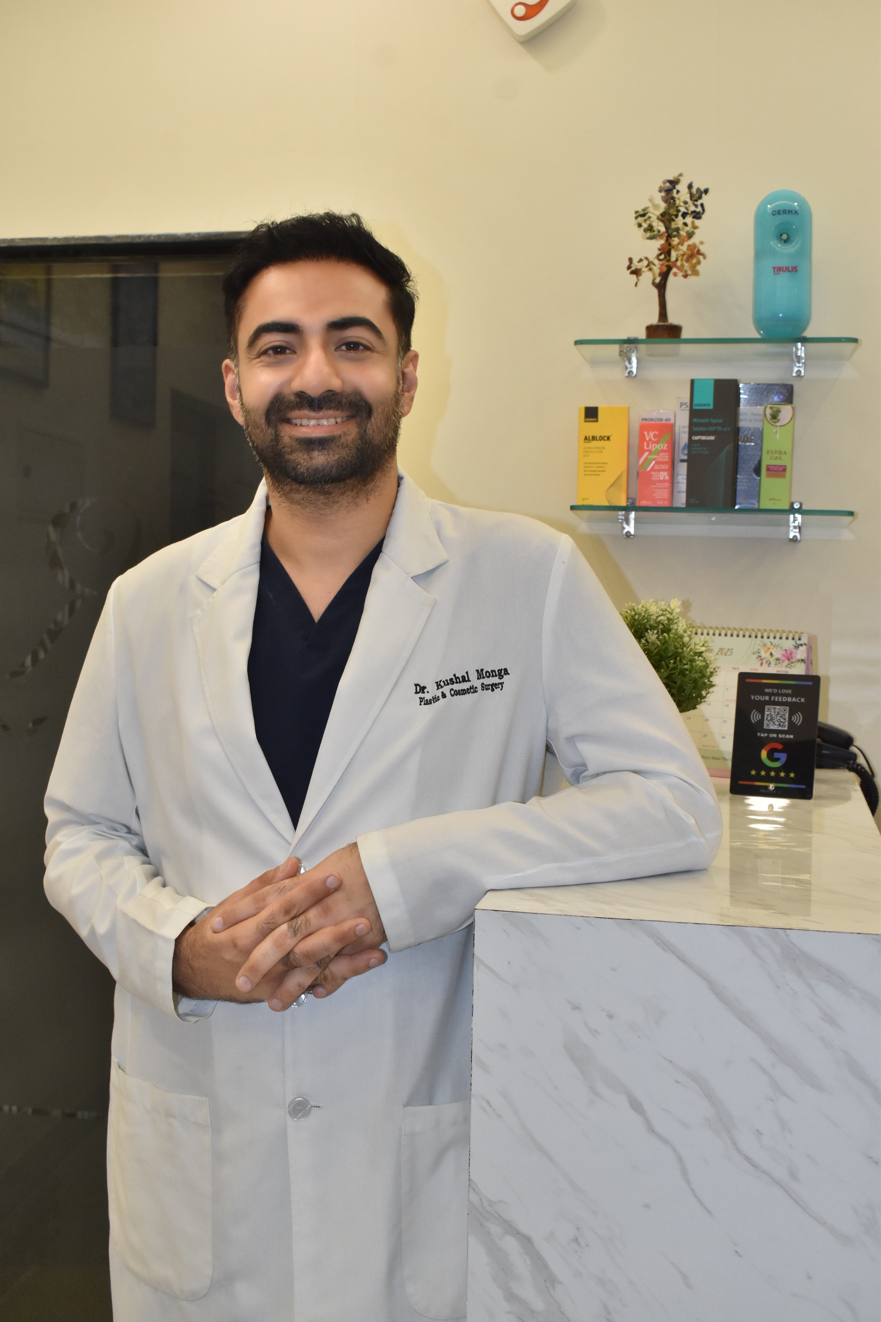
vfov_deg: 45.0
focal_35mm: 44
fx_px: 1597
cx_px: 440
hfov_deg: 30.8
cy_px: 661
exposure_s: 1/200
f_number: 7.1
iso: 1000
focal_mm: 29
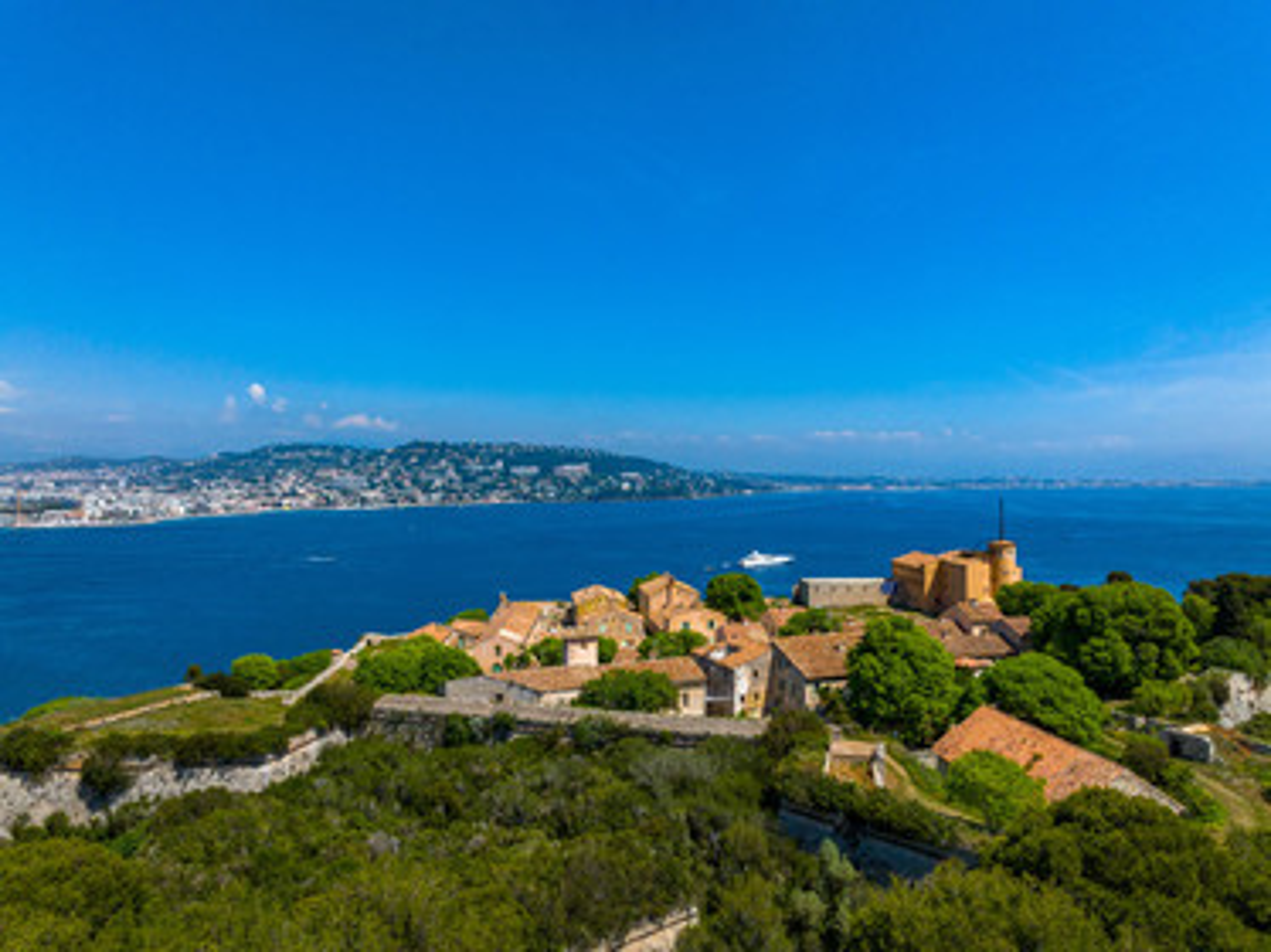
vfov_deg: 56.8
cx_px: 636
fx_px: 881
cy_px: 476
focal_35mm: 24
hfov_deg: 71.6
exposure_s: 1/1000
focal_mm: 12.3
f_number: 8
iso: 200
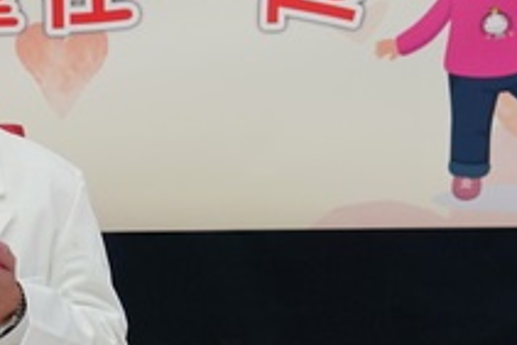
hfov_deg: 16.9
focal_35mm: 116
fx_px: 1667
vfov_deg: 11.8
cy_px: 155
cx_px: -83
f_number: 3.2
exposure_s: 1/160
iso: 1000
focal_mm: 49
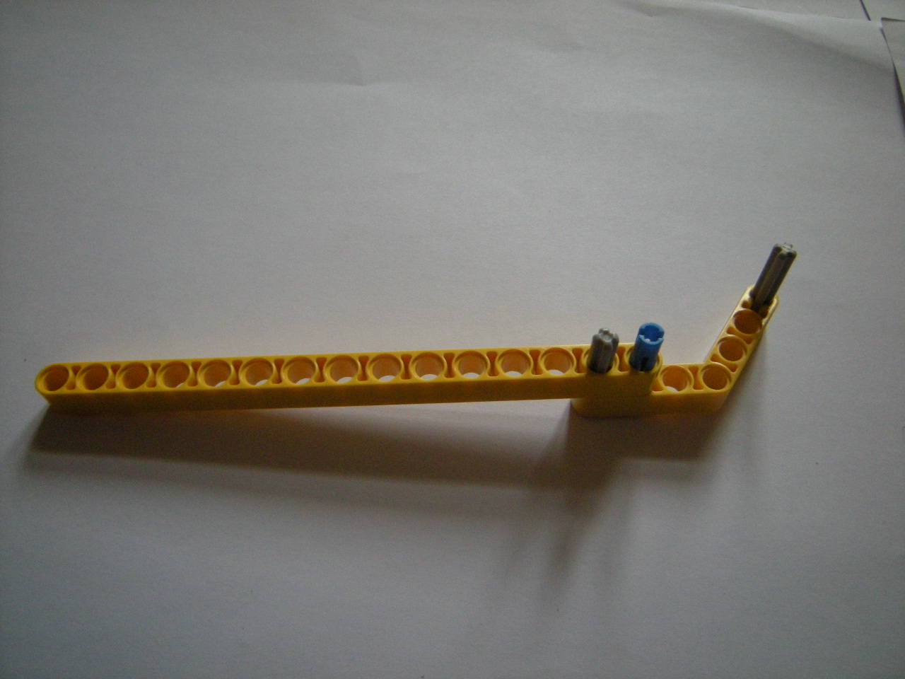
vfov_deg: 49.7
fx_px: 732
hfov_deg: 63.4
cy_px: 340
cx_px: 452
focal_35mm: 28
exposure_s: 1/43.7
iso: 400
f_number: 2.8
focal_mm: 4.7
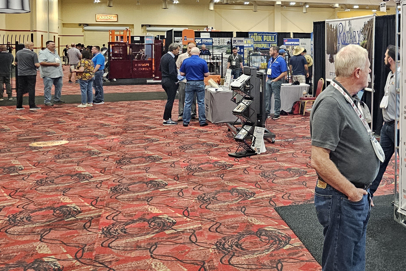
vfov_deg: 26.1
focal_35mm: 51
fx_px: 575
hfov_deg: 34.9
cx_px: 417
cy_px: 64
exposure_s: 1/120
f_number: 1.7
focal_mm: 6.3
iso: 640
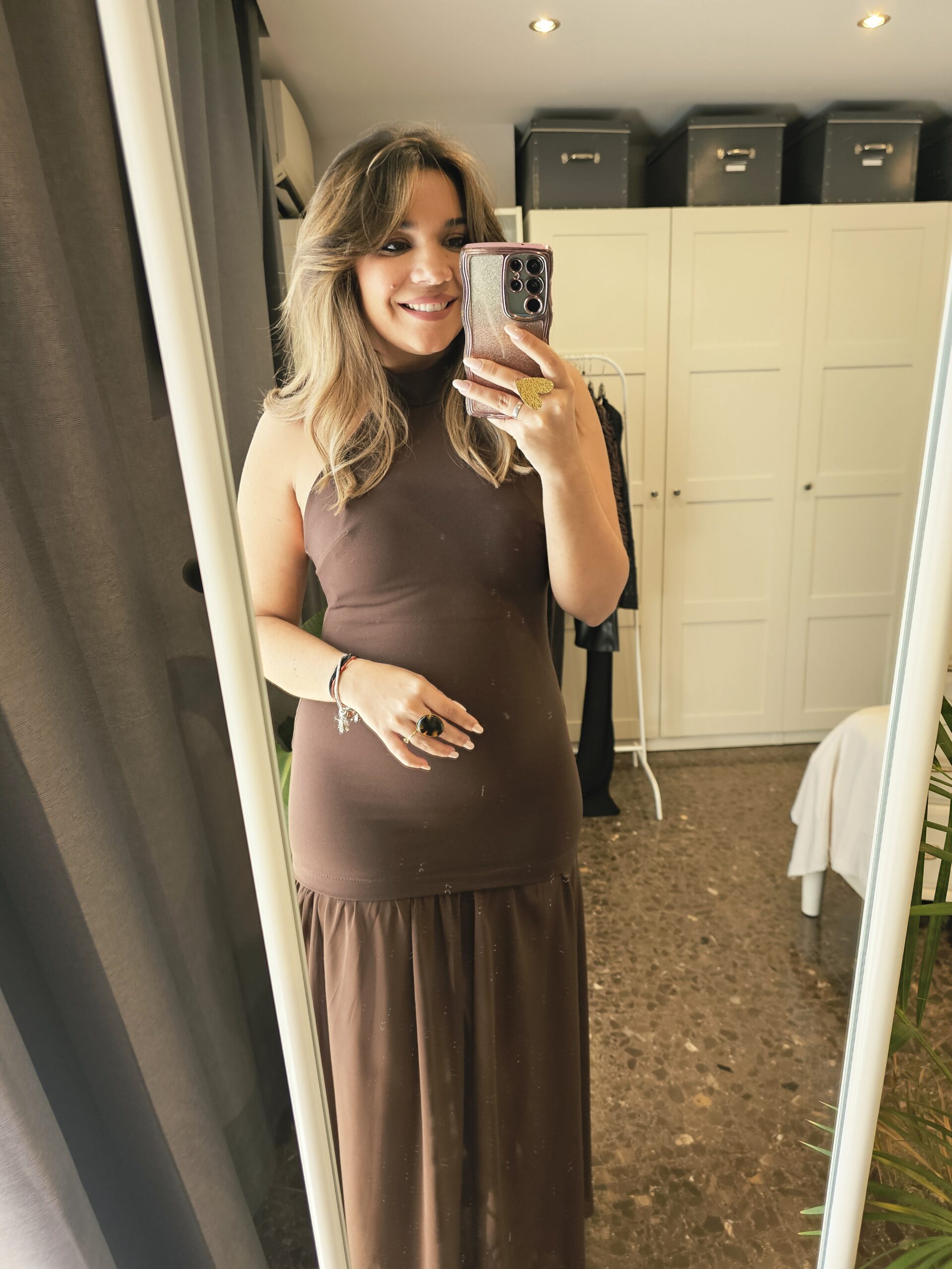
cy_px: 634
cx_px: 476
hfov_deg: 58.9
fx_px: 843
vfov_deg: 73.9
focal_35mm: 23
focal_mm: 6.3
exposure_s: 1/100
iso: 160
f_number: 1.7
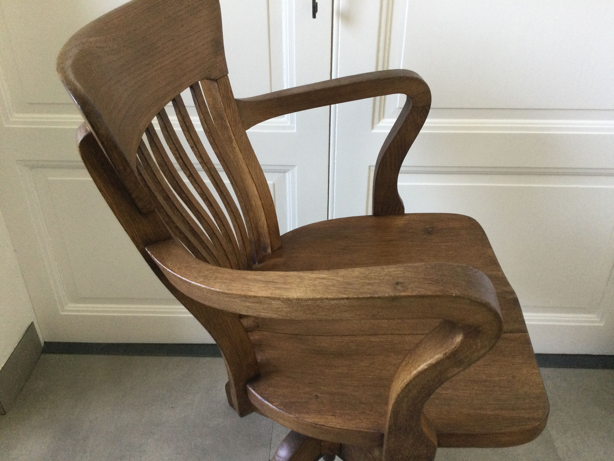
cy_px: 230
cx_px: 307
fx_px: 550
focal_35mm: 31
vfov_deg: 45.4
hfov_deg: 58.4
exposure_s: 1/33
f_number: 2.4
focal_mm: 3.3
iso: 160
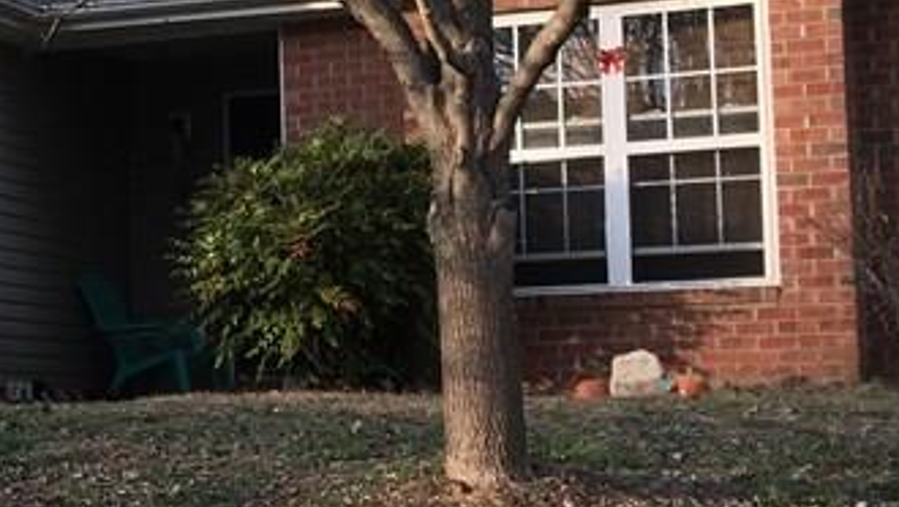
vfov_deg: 12.4
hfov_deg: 21.1
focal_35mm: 98
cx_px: 16
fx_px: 2337
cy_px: 259
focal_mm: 4.15
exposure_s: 1/452
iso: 25
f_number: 2.2
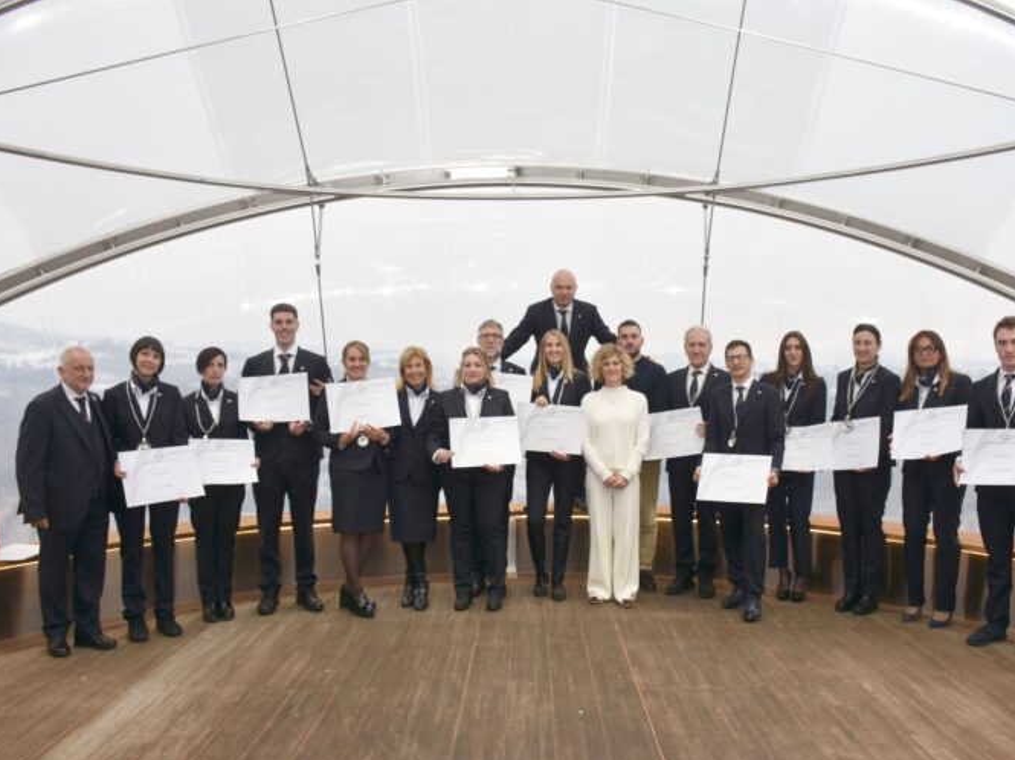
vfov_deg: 46.8
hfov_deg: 59.9
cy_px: 389
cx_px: 554
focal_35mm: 30
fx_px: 879
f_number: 5.6
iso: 140
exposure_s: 1/125
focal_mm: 18
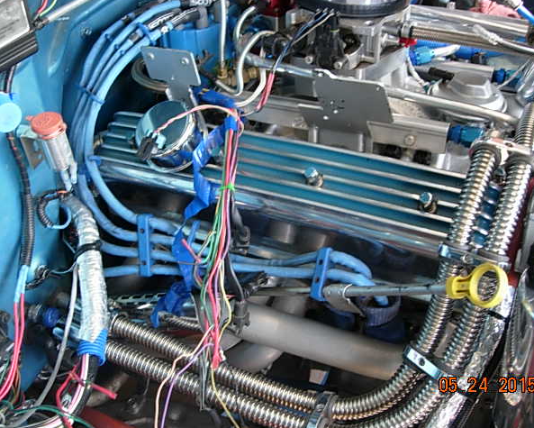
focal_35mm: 40
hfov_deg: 45.8
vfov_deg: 37.4
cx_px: 273
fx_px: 632
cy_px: 214
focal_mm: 7.8
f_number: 2.8
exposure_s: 1/16
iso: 64
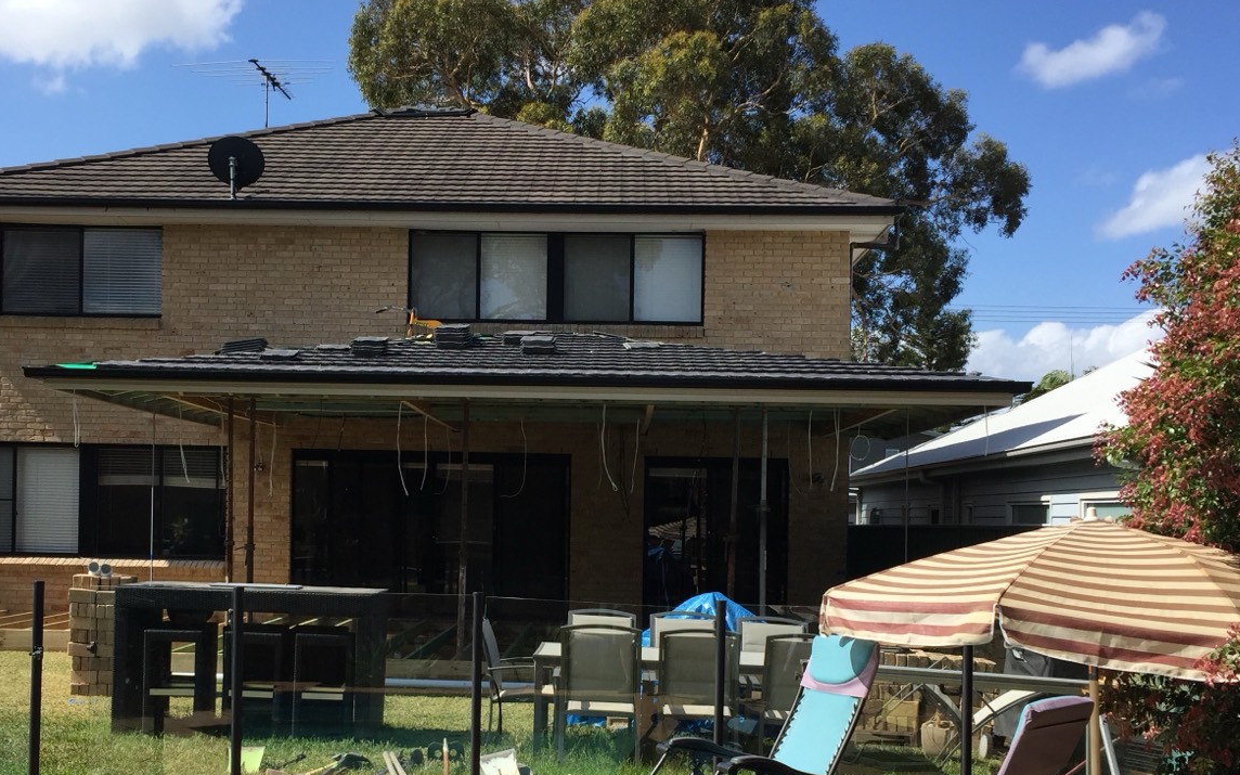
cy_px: 495
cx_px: 527
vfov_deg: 29.7
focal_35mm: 43
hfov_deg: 46.1
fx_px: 1453
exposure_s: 1/1799
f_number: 2.2
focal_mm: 4.15
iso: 32
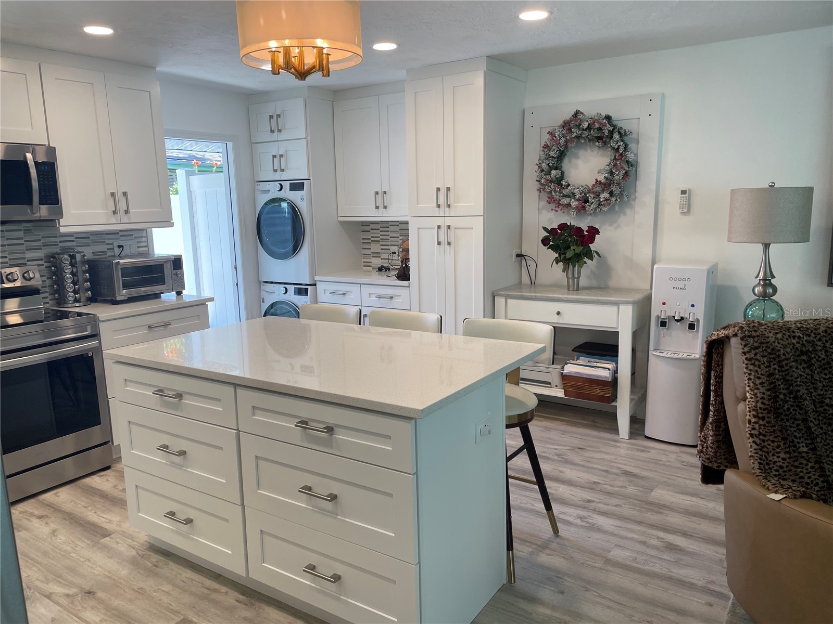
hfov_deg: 67.3
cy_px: 312
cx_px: 416
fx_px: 626
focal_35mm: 26
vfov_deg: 53.1
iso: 40
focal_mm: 4.2
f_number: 1.6
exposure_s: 1/120
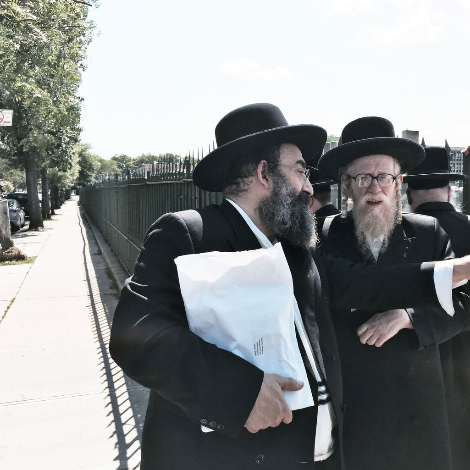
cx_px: 311
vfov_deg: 47.2
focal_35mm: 35
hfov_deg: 46.5
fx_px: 538
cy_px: 236
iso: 32
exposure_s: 1/2639
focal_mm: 4.15
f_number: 2.2
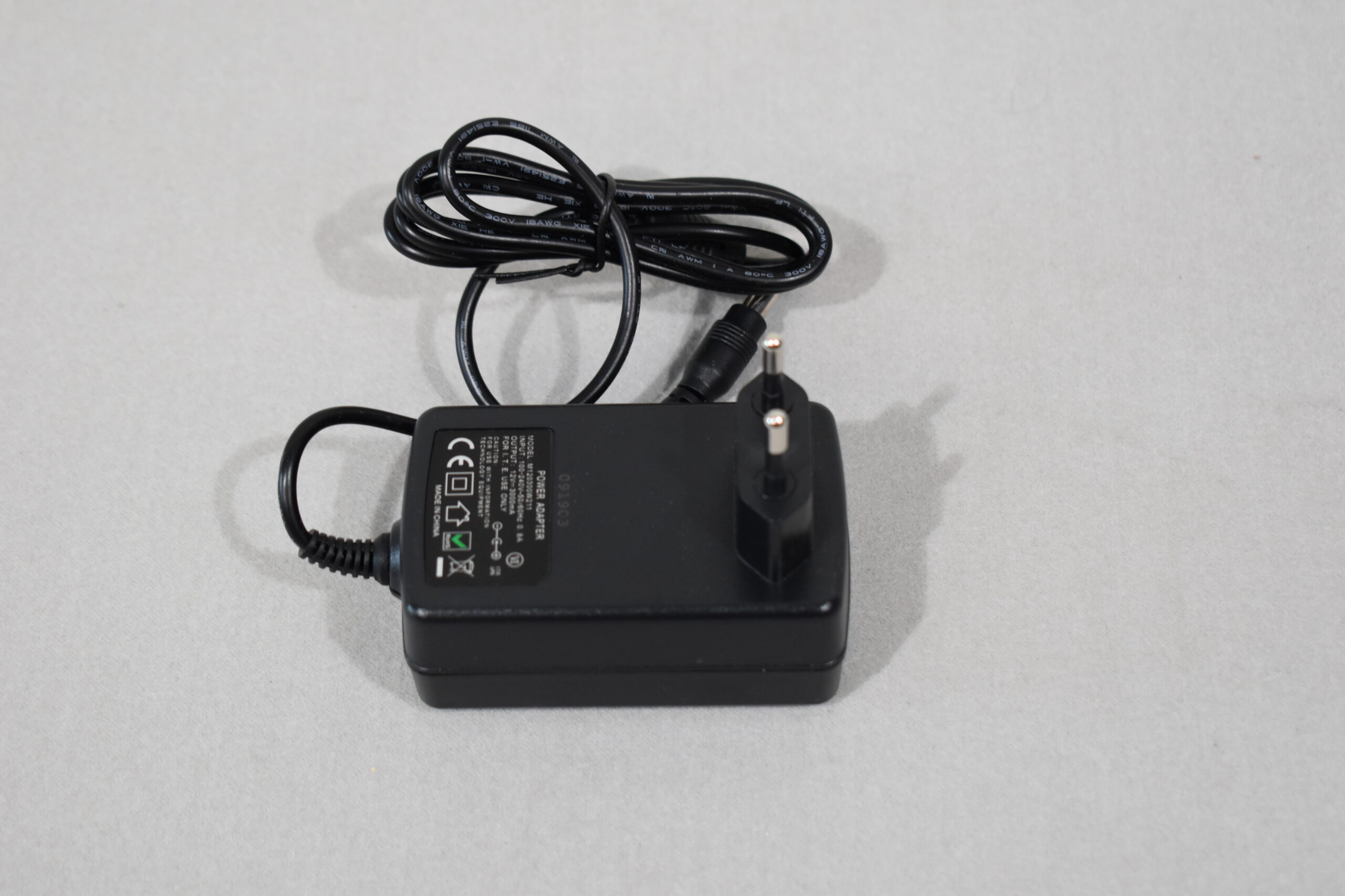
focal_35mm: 72
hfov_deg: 28.1
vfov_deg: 18.9
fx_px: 2690
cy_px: 448
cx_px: 672
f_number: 5.3
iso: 800
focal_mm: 48
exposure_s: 1/125
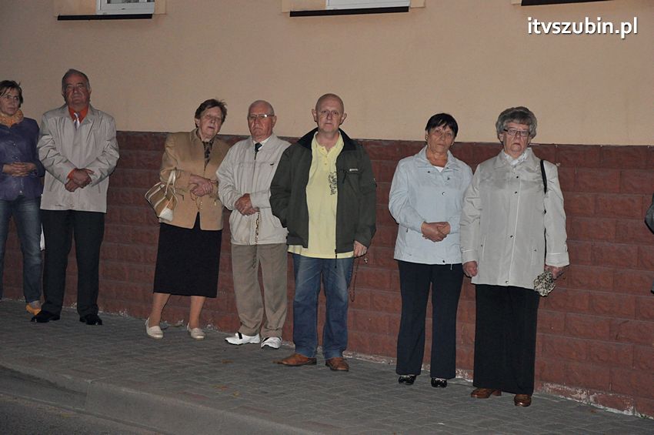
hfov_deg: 26.0
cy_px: 218
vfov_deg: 17.5
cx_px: 327
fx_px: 1416
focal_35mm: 78
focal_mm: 52
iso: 2000
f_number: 5
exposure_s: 1/60
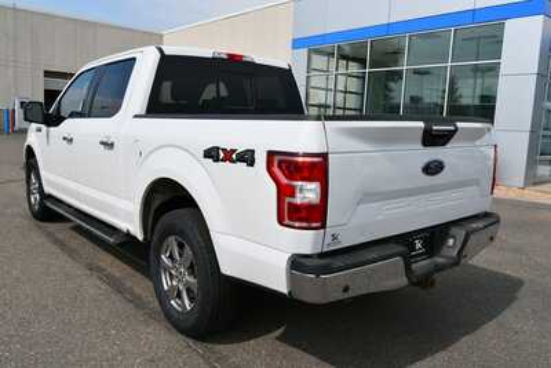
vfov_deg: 43.6
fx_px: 459
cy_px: 184
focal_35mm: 30
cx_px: 276
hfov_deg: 61.9
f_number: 10
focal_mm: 20
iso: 100
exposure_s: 1/400
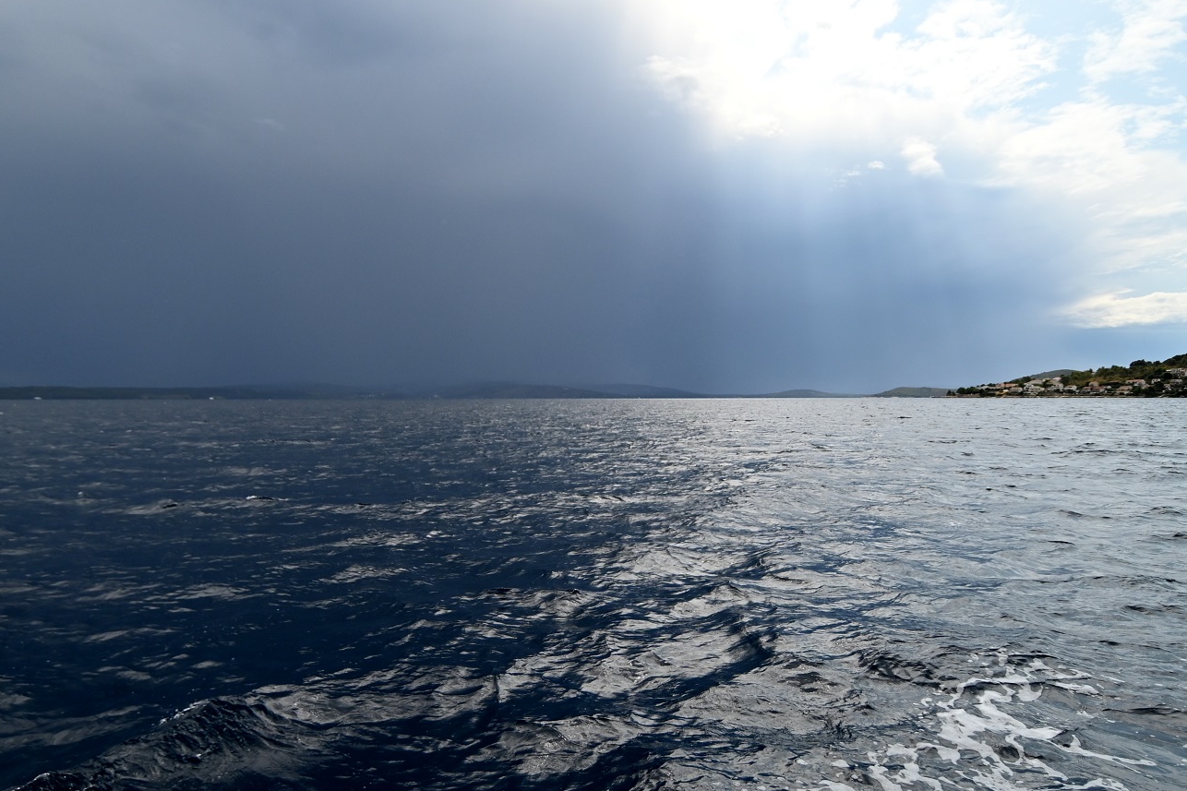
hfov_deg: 81.1
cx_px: 550
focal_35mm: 21
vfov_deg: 59.5
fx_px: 692
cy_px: 406
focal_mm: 12
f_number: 4
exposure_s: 1/4000
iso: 250
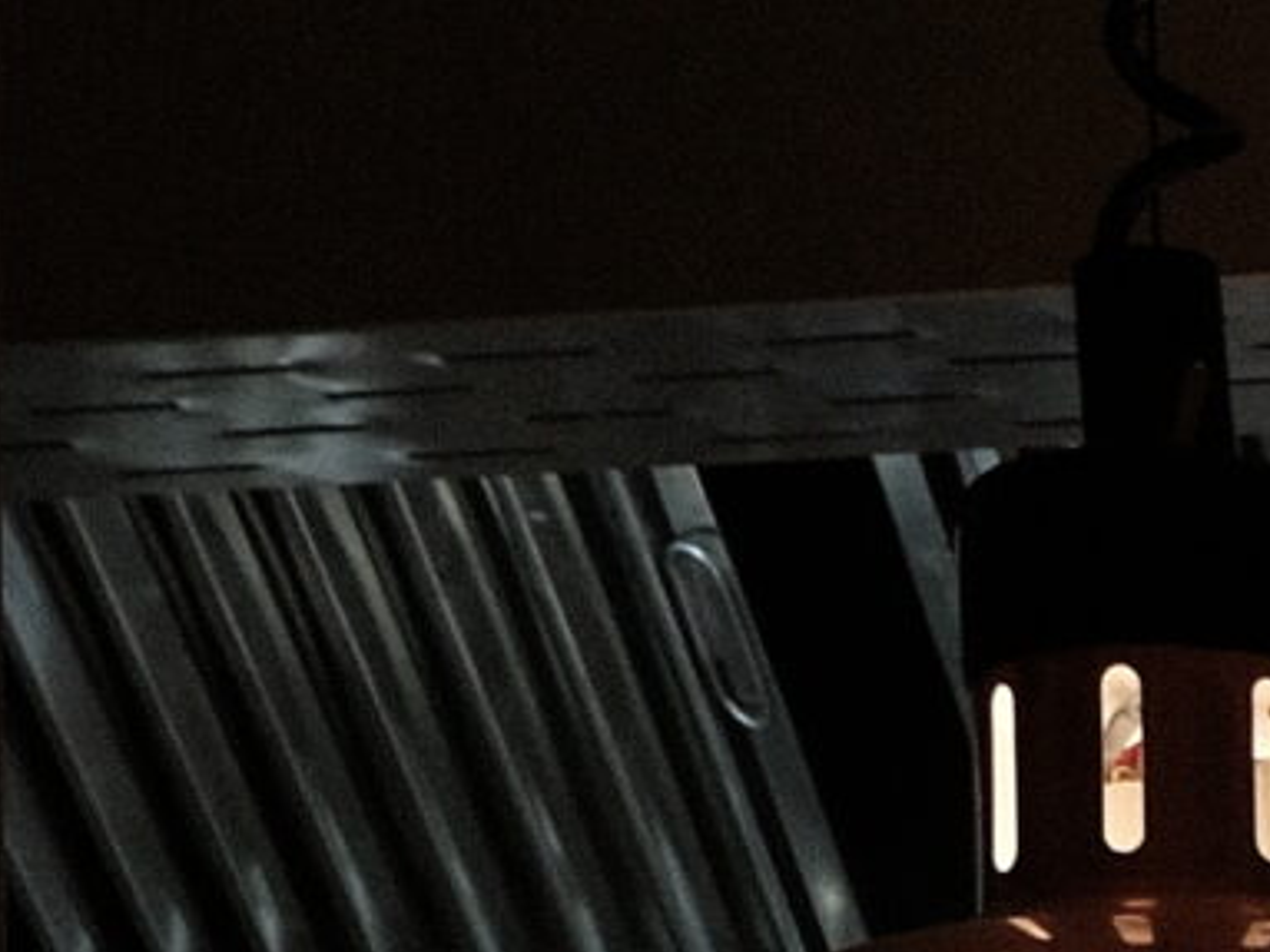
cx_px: 2785
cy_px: 2748
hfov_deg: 11.6
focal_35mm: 148
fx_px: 5428
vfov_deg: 8.5
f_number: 4.5
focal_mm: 15
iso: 1000
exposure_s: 1/100
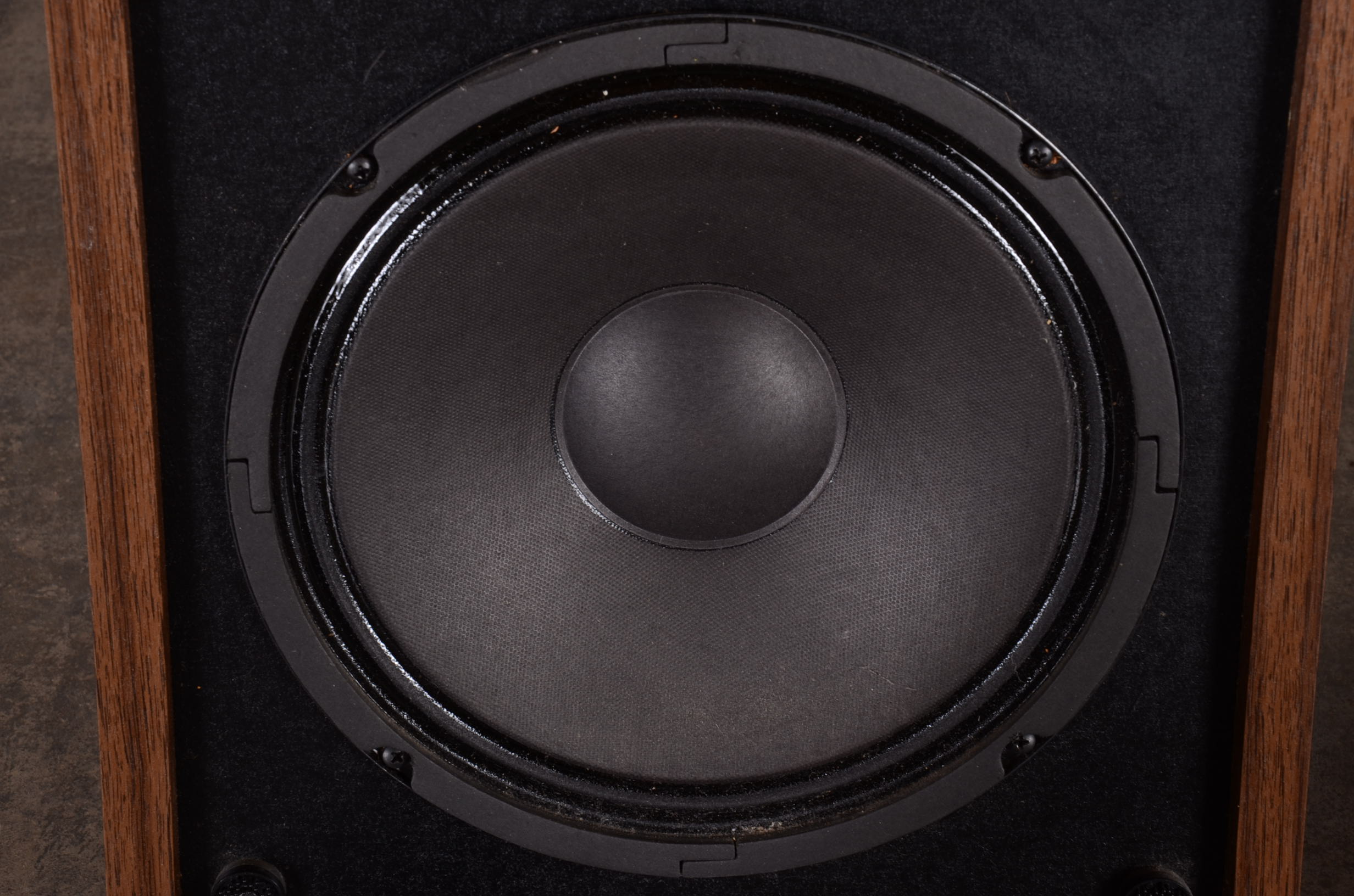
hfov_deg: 22.0
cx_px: 677
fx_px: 3491
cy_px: 448
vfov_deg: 14.6
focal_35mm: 93
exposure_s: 1/100
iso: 160
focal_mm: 62
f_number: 13
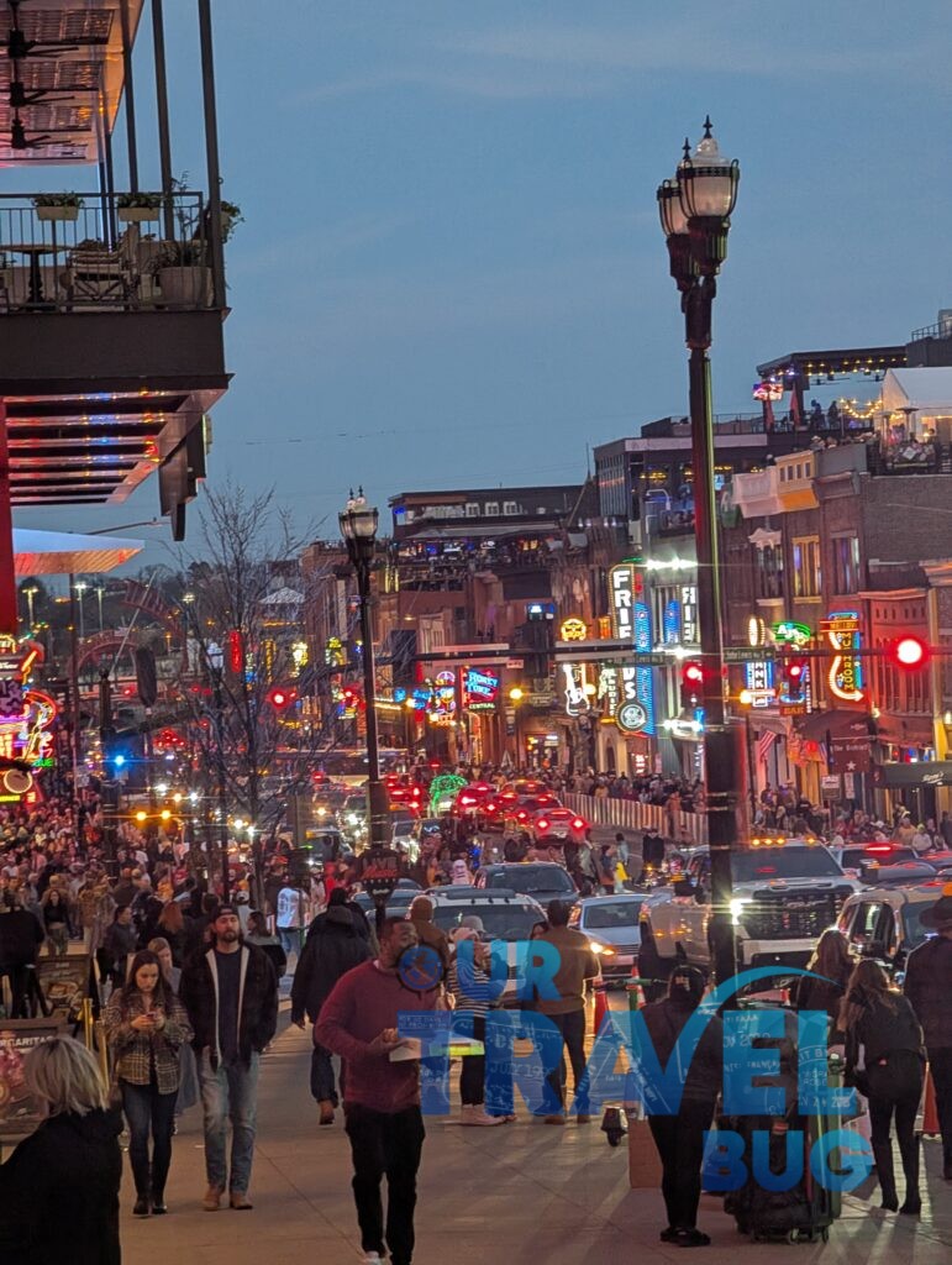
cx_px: 476
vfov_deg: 17.9
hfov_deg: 13.5
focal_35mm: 110
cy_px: 632
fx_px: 4024
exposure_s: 1/60
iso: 257
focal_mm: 17.91
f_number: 2.8
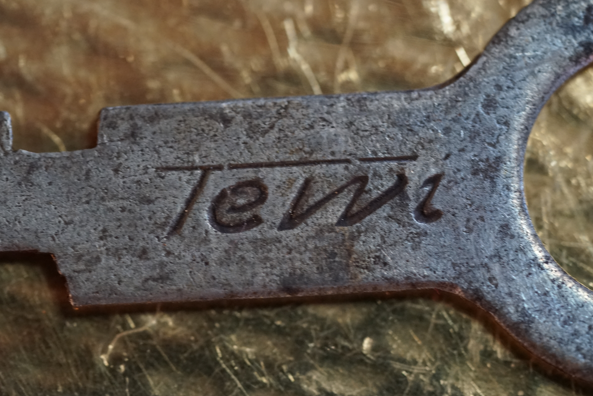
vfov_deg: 12.0
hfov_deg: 17.9
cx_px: 304
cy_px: 158
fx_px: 1878
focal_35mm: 114
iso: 3200
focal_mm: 90
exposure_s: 1/100
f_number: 2.8
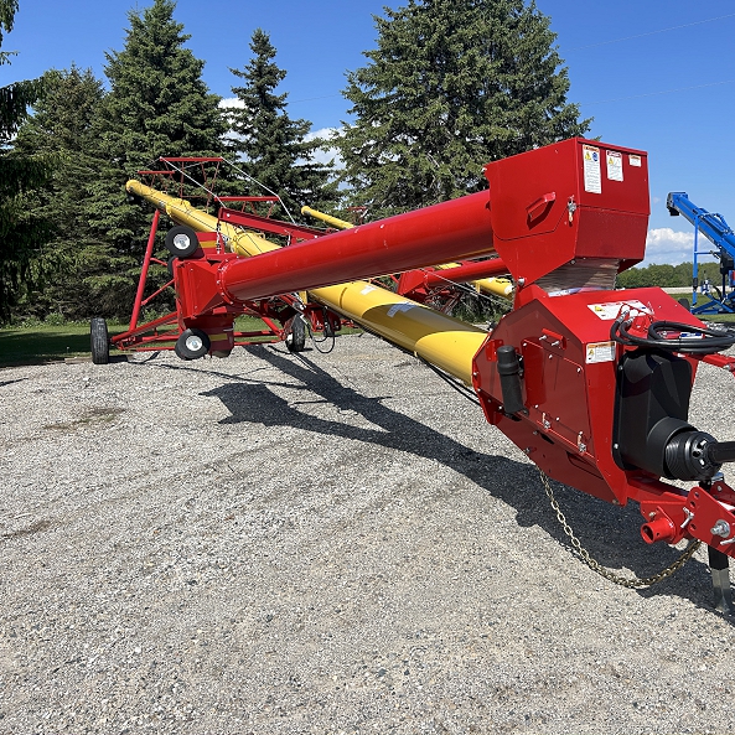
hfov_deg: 51.9
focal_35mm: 31
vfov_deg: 52.5
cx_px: 467
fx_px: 745
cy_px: 364
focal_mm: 5.7
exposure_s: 1/5319
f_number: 1.5
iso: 50
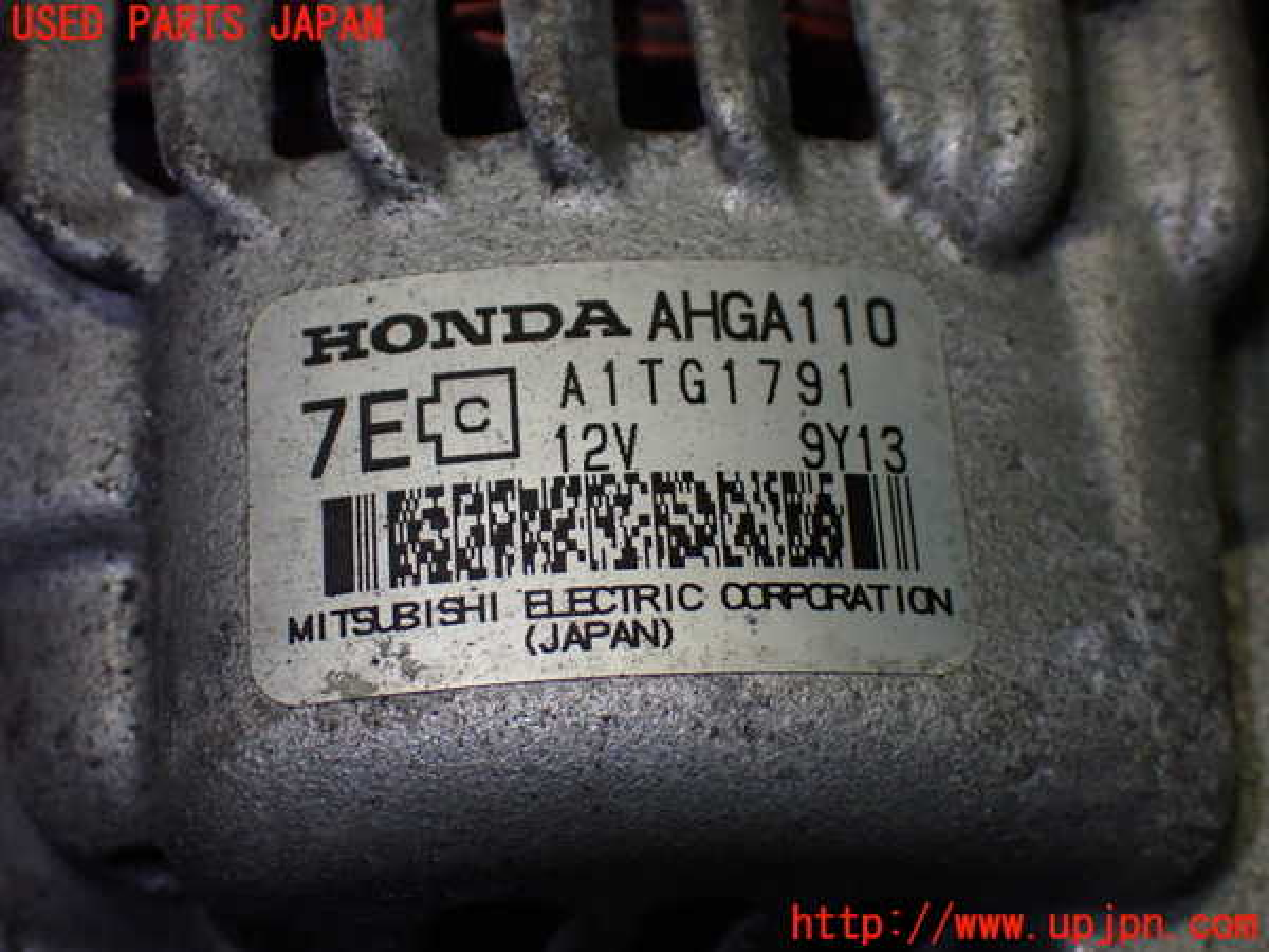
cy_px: 476
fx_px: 2603
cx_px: 634
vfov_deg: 20.7
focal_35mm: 71
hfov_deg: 27.4
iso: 800
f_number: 3.9
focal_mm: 12.73
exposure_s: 1/250
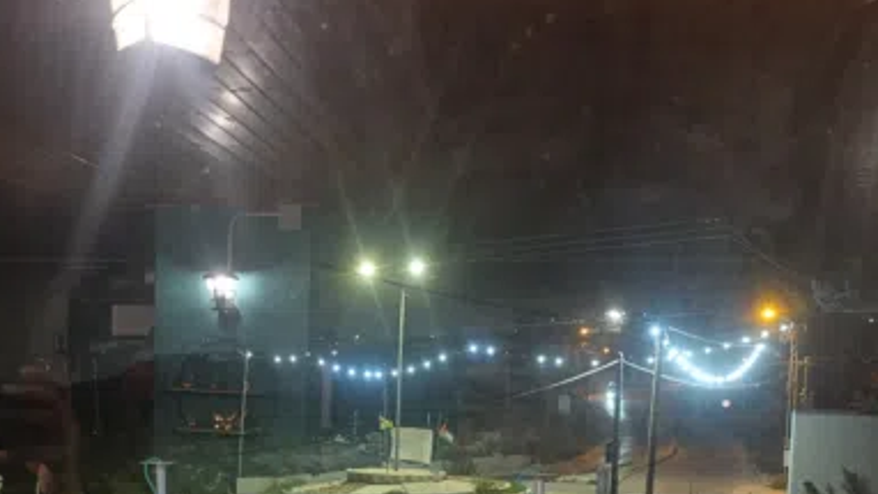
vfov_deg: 26.8
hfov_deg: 48.0
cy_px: 492
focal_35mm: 42
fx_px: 978
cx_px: 338
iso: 2000
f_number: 1.6
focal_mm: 6.14
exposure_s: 1/25
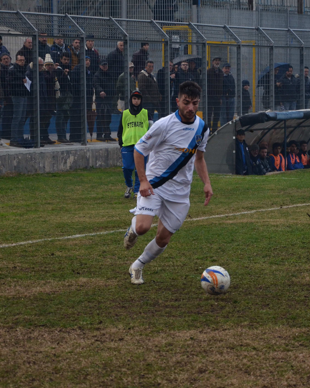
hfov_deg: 6.4
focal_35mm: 242
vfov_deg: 8.0
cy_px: 223
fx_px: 2776
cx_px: 231
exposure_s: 1/1000
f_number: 5.6
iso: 800
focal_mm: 98
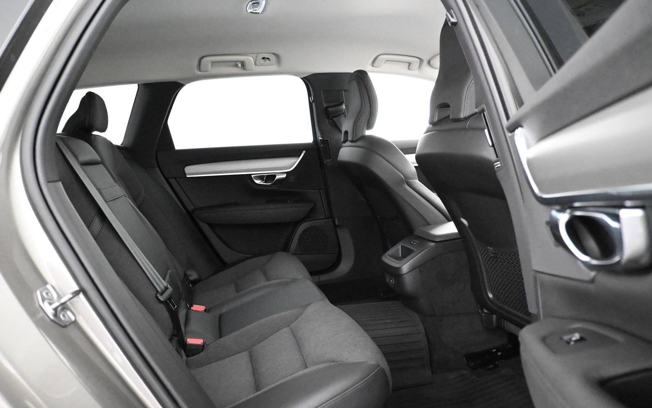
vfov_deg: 45.6
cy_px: 219
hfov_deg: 67.9
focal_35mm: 27
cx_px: 322
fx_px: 484
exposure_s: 1/60
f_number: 3.5
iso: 12800
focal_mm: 17.5
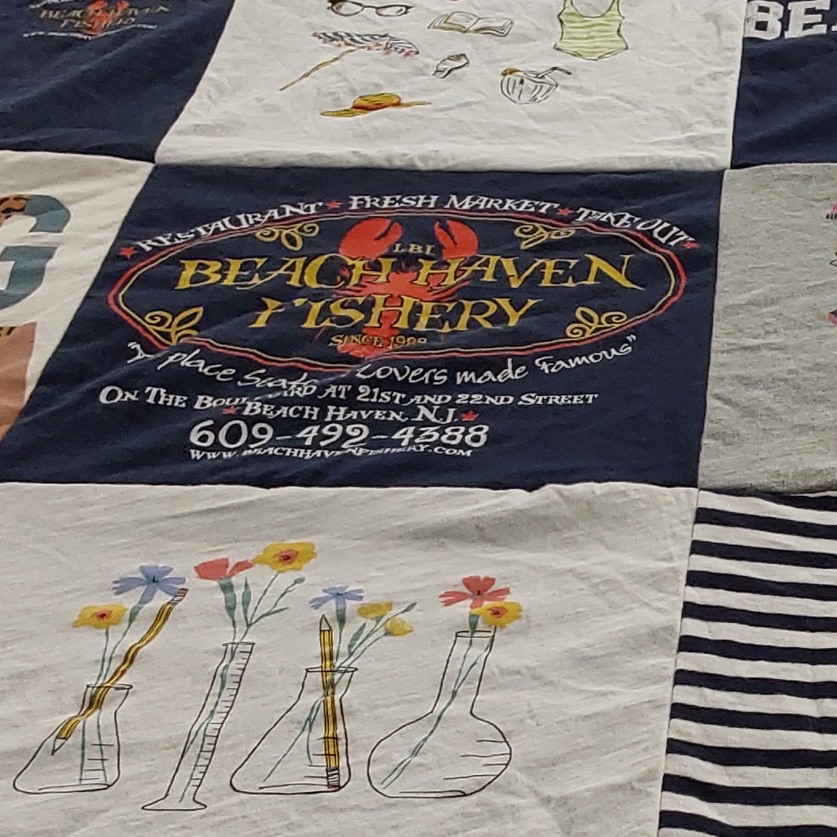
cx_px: 812
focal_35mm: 79
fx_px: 2161
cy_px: 628
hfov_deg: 21.3
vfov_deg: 21.7
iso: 80
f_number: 1.9
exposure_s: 1/60
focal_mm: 2.91
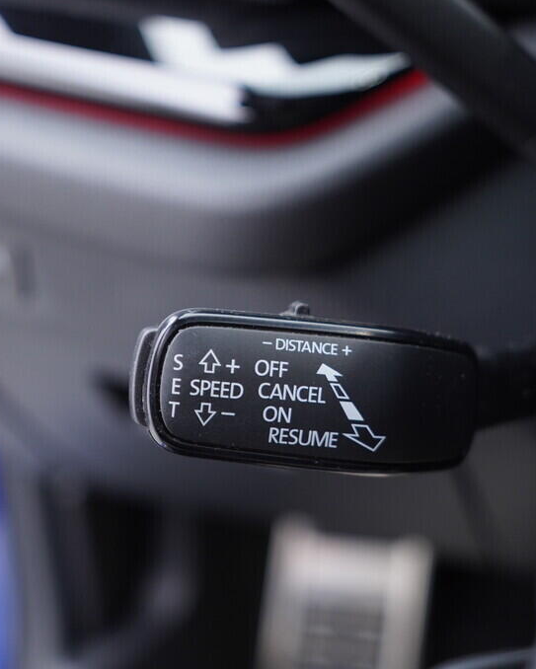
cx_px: 261
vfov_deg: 36.6
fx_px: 1011
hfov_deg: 29.7
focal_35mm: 51
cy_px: 335
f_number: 2.8
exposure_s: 1/40
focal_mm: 24
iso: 320
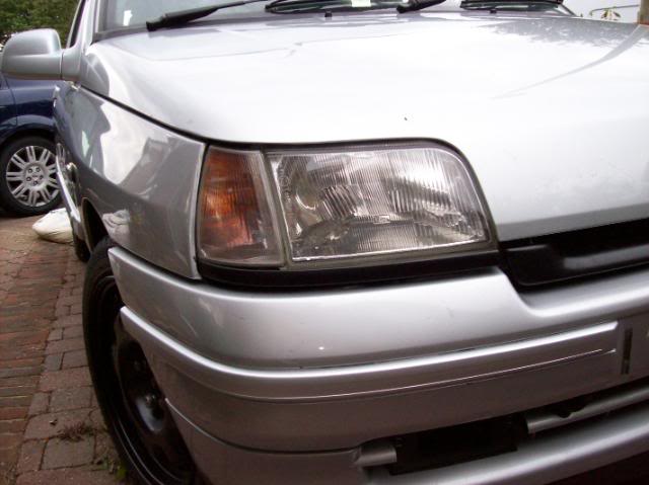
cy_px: 242
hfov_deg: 51.4
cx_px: 324
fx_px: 674
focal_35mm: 36
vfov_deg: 39.6
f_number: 2.7
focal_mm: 6
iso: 200
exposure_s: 1/111
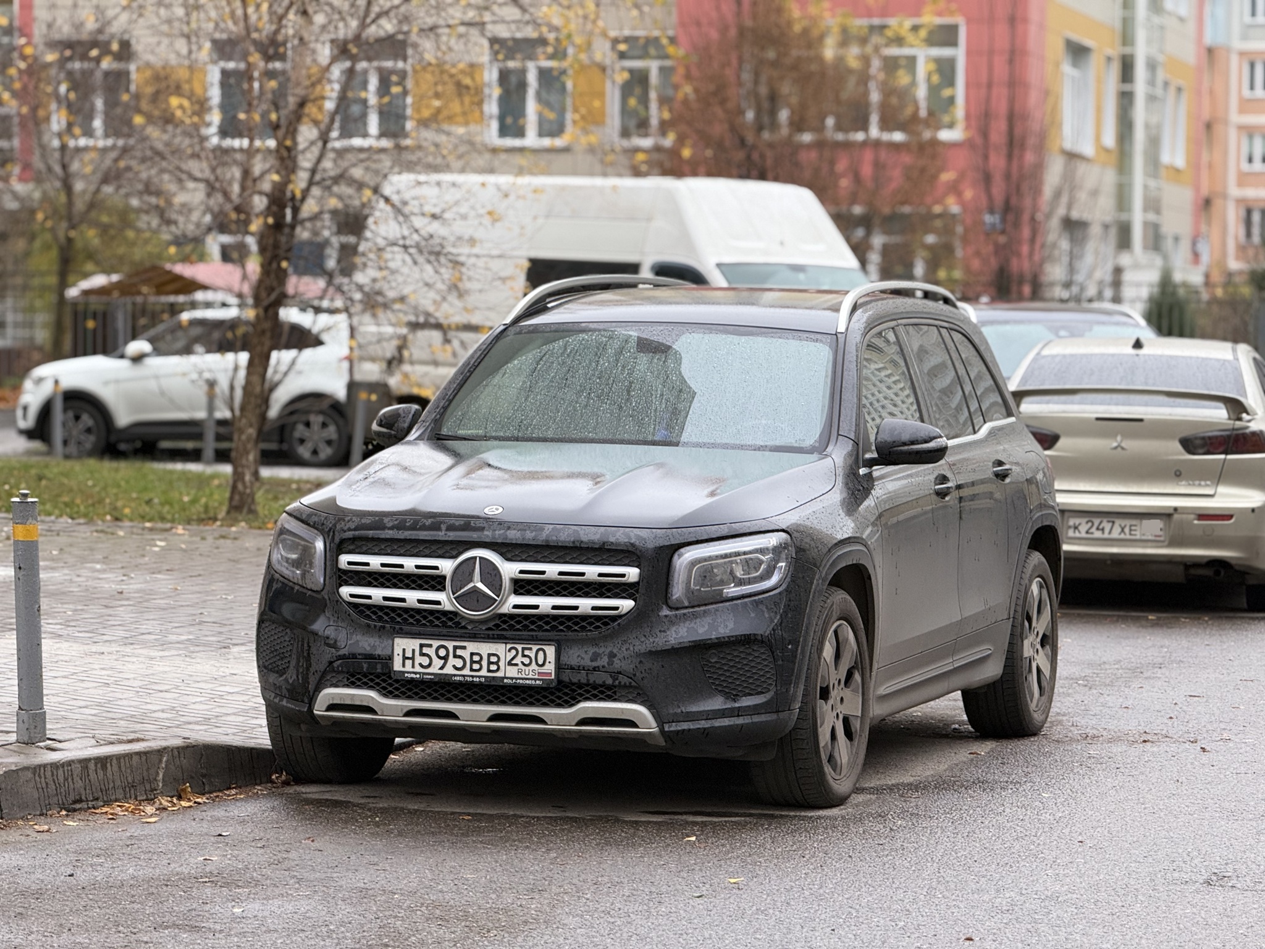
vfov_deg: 12.3
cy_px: 474
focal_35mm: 120
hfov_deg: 16.4
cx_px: 632
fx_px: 4385
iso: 160
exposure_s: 1/99
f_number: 2.8
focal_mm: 15.66
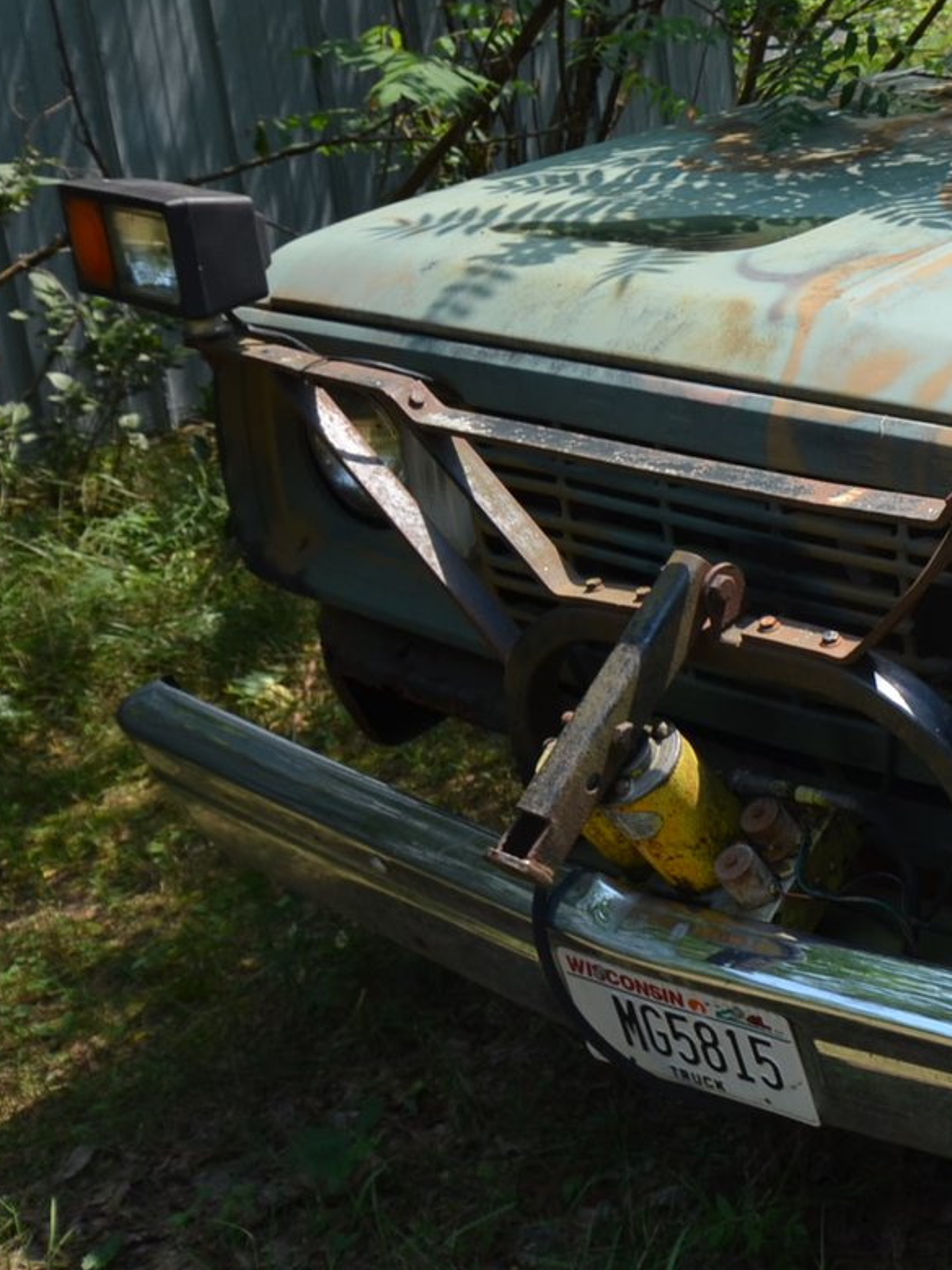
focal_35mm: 57
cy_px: 439
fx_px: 2091
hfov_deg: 22.1
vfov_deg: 33.5
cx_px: 1350
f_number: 8
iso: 200
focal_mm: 18
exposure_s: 1/250
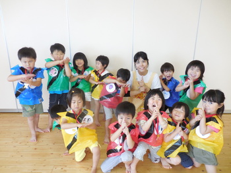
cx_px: 116
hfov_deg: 69.4
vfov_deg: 54.8
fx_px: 167
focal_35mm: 25
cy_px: 86
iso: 220
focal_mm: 4.5
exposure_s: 1/30
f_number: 3.3
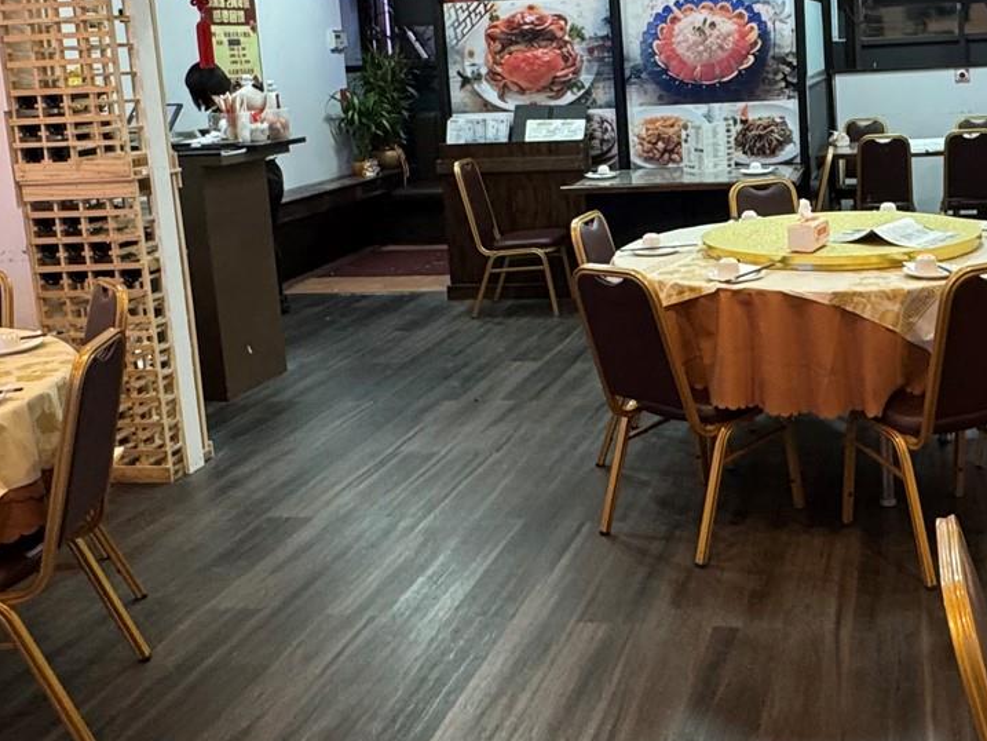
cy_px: 201
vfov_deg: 35.3
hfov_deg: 45.1
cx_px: 747
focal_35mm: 40
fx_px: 1141
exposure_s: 1/60
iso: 200
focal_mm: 2.22
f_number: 2.2
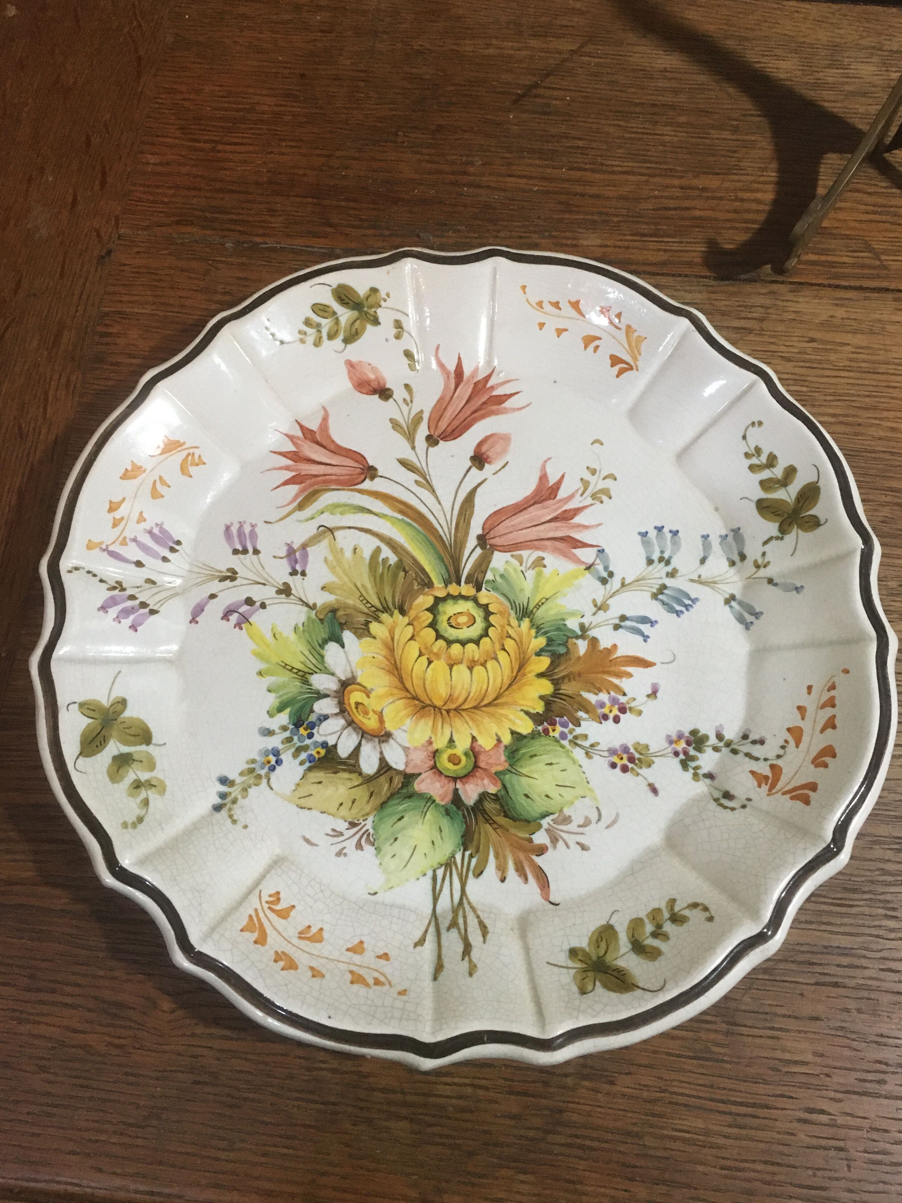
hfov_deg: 46.8
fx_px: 1042
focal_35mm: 30
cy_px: 582
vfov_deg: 60.0
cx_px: 444
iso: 200
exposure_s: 1/25
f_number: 2.2
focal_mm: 4.15
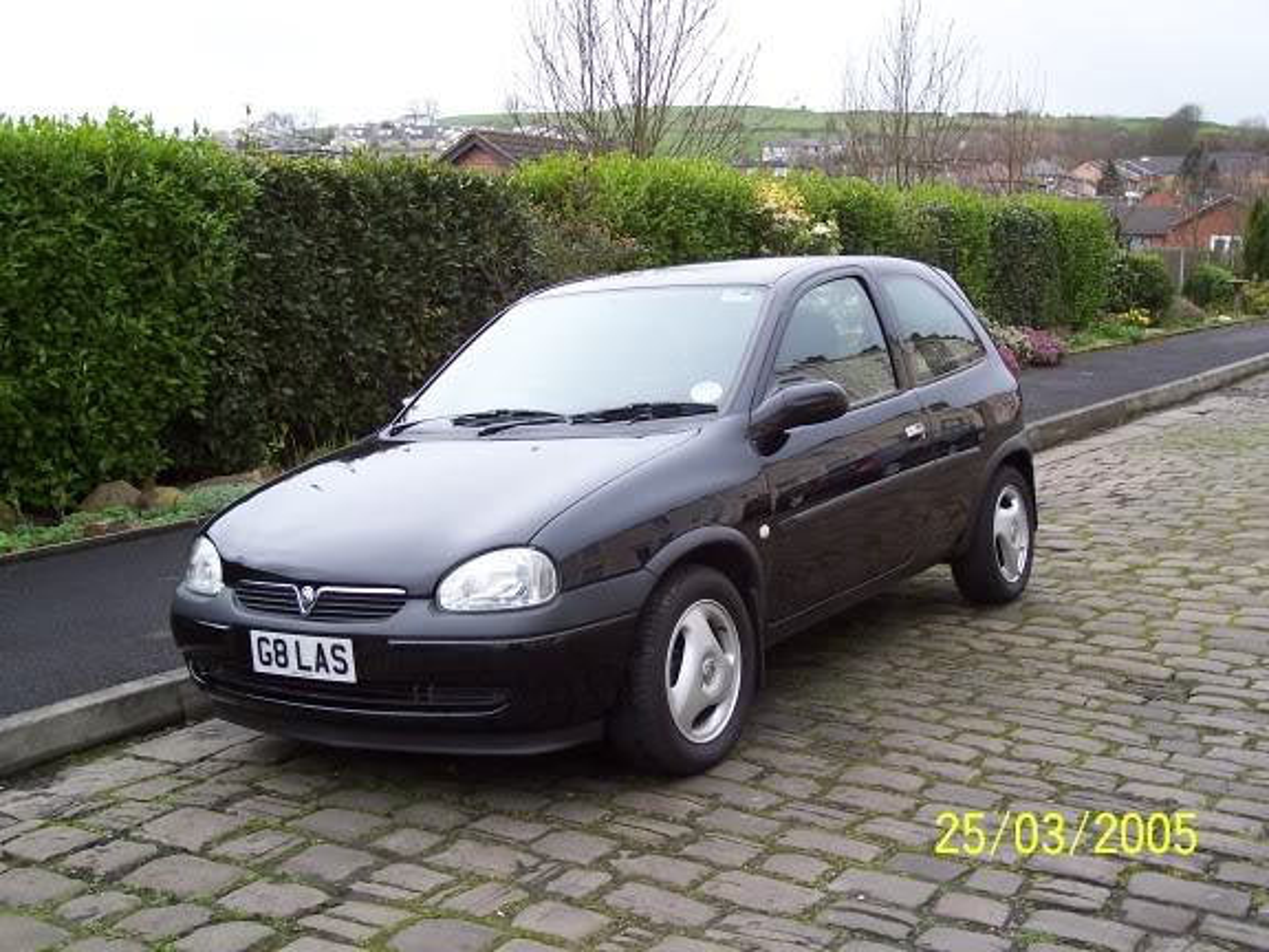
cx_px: 634
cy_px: 476
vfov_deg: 34.3
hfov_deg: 44.8
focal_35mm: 42
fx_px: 1540
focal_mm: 7
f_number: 3
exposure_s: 1/180
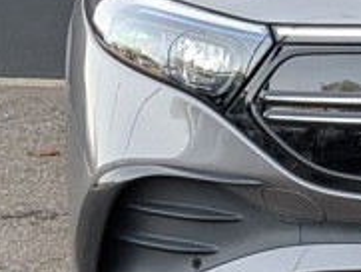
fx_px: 2254
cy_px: -70
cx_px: 535
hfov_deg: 8.9
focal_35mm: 216
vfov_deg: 6.8
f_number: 1.68
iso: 29
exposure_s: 1/242
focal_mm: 6.9
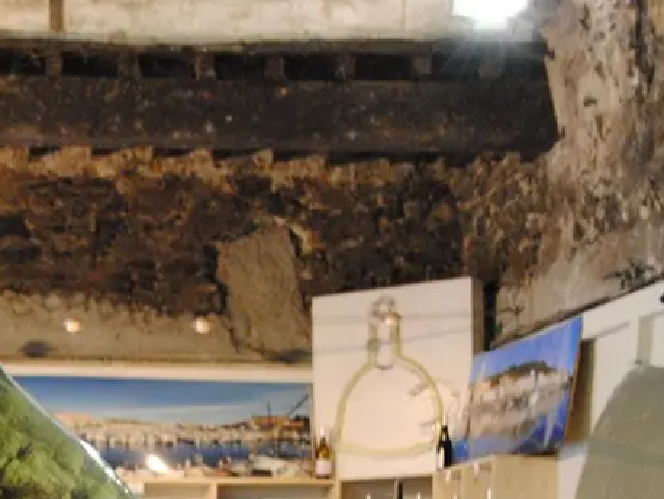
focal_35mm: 121
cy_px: 574
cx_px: 74
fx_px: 2322
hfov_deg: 16.1
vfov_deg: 12.0
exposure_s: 1/15
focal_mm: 32
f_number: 6.3
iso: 1600
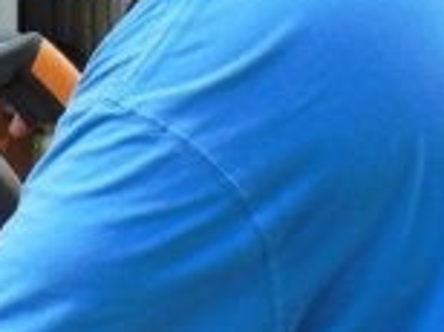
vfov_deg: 9.8
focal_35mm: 145
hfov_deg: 13.2
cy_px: 557
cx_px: -107
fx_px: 1857
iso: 125
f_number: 3.7
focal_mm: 5.2
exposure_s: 1/250
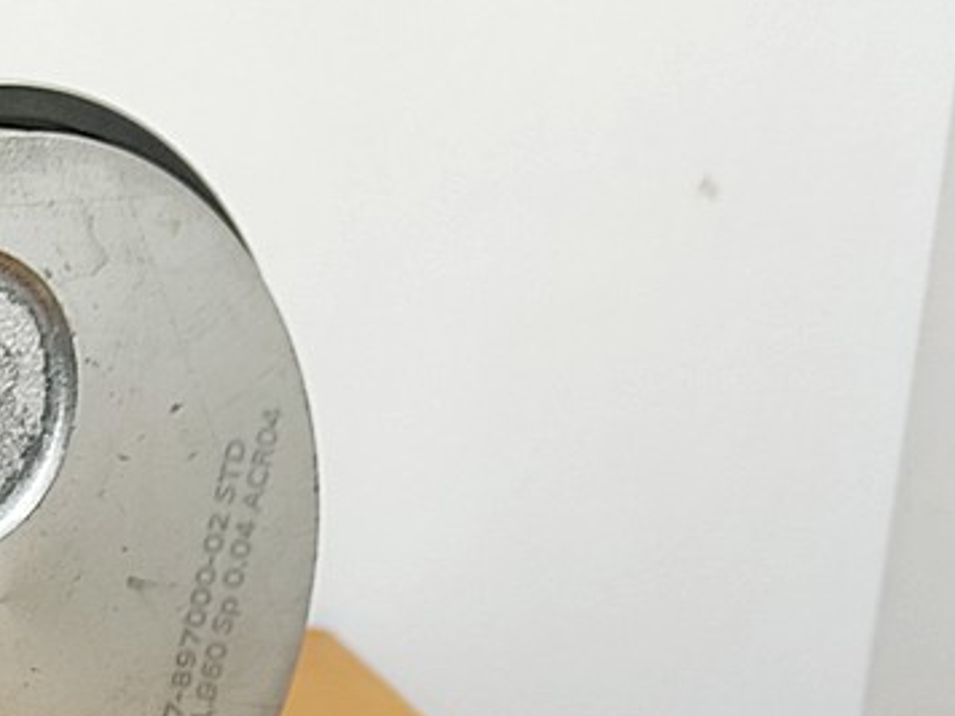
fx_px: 2621
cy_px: 1010
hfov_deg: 19.0
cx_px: -322
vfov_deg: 14.7
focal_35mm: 95
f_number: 1.79
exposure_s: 1/100
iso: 126
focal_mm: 4.74
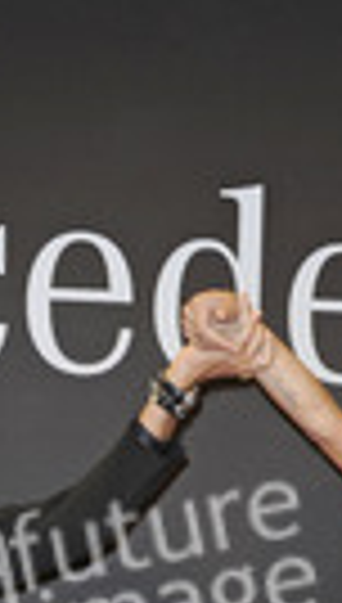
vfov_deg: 18.1
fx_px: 1746
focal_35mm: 109
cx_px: 216
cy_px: 814
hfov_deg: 11.2
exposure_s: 1/250
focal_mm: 35
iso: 500
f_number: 5.6
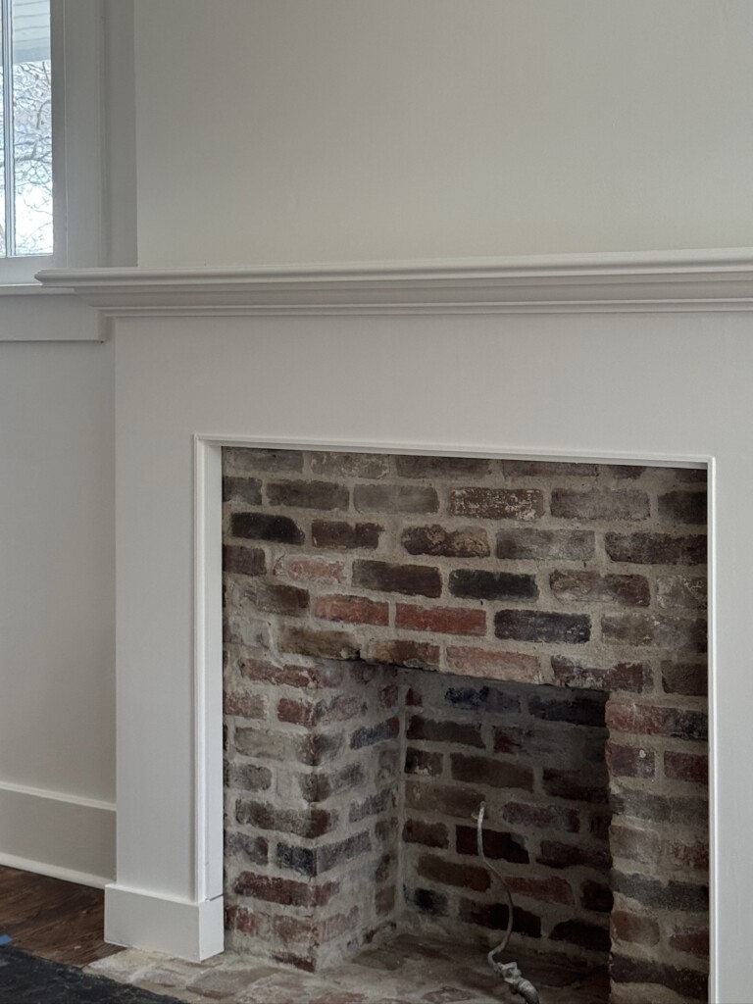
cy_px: 502
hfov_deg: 30.3
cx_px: 376
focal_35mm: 48
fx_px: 1392
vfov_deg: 39.7
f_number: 1.78
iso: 100
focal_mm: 6.76
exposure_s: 1/114
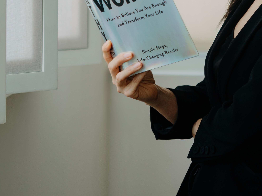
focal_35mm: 263
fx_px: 1991
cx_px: 158
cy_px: -41
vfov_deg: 5.6
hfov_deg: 7.5
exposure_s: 1/320
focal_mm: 100
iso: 160
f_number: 2.8
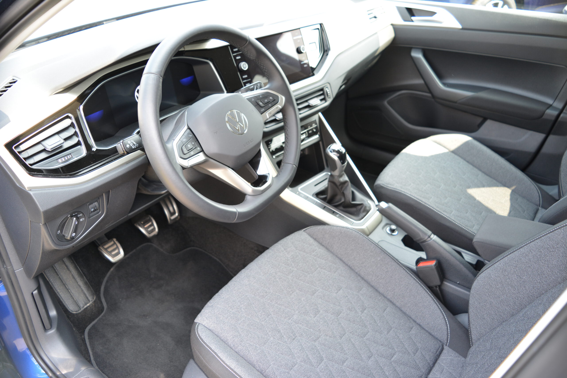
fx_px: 425
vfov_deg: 47.9
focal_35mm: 27
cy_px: 189
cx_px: 284
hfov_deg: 67.4
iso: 320
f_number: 4
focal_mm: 18
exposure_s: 1/60
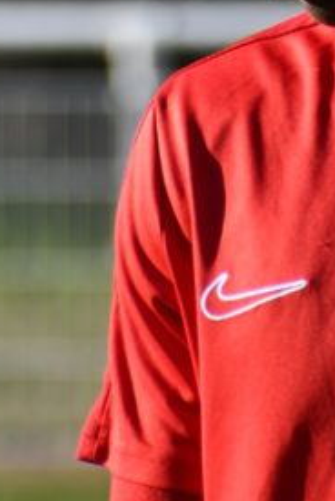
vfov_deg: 1.2
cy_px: -80
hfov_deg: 0.8
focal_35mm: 1673
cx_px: 392
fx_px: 23292
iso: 200
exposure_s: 1/500
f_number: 7.1
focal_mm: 300
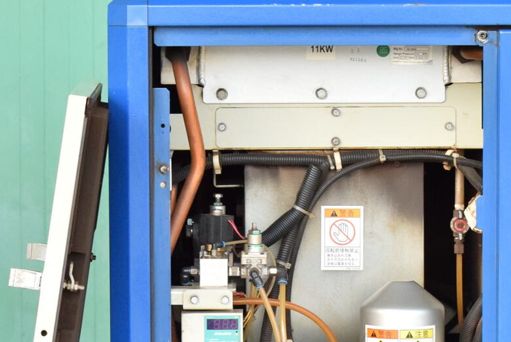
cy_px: 430
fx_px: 2987
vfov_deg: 6.5
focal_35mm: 210
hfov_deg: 9.8
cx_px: 340
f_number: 6.3
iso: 1250
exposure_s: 1/200
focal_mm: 55
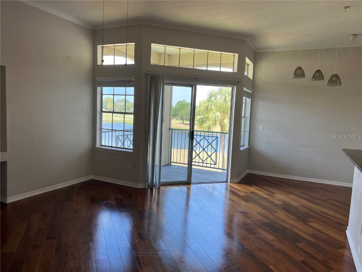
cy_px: 136
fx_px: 272
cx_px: 181
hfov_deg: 67.3
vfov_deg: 53.1
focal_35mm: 26
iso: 50
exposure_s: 1/302
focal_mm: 5.7
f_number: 1.5
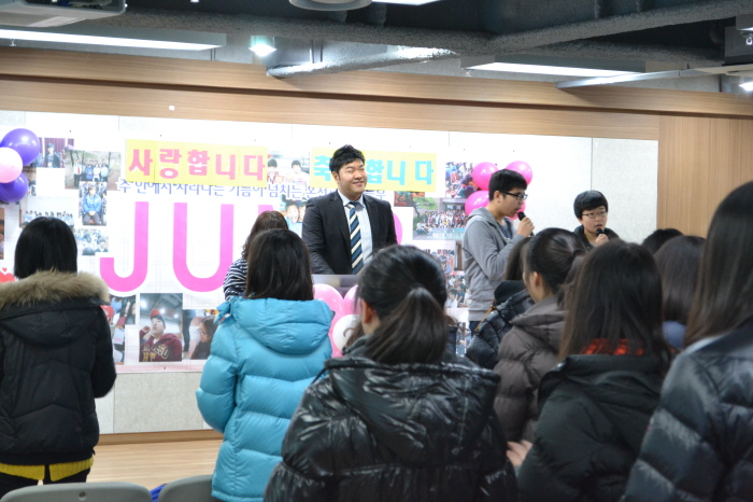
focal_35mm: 82
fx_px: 1725
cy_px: 251
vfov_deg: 16.5
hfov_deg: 24.6
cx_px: 376
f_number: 5.6
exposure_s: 1/15
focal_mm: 55
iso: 1600
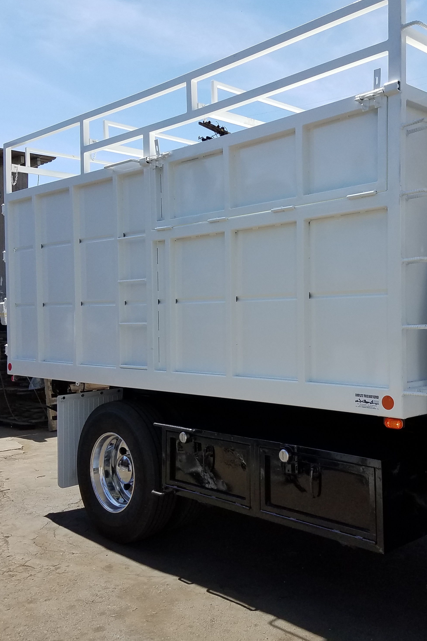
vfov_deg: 51.9
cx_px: 265
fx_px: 658
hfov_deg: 35.8
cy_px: 316
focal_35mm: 37
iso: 40
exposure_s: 1/1676
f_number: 1.7
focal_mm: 4.2
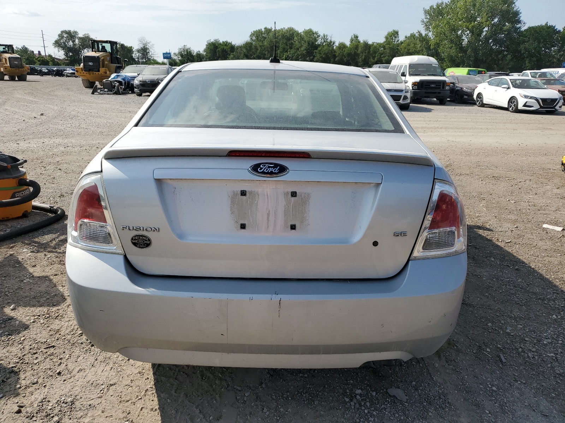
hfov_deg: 67.3
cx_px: 282
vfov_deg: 53.1
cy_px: 212
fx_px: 424
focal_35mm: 26
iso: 50
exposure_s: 1/5000
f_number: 1.5
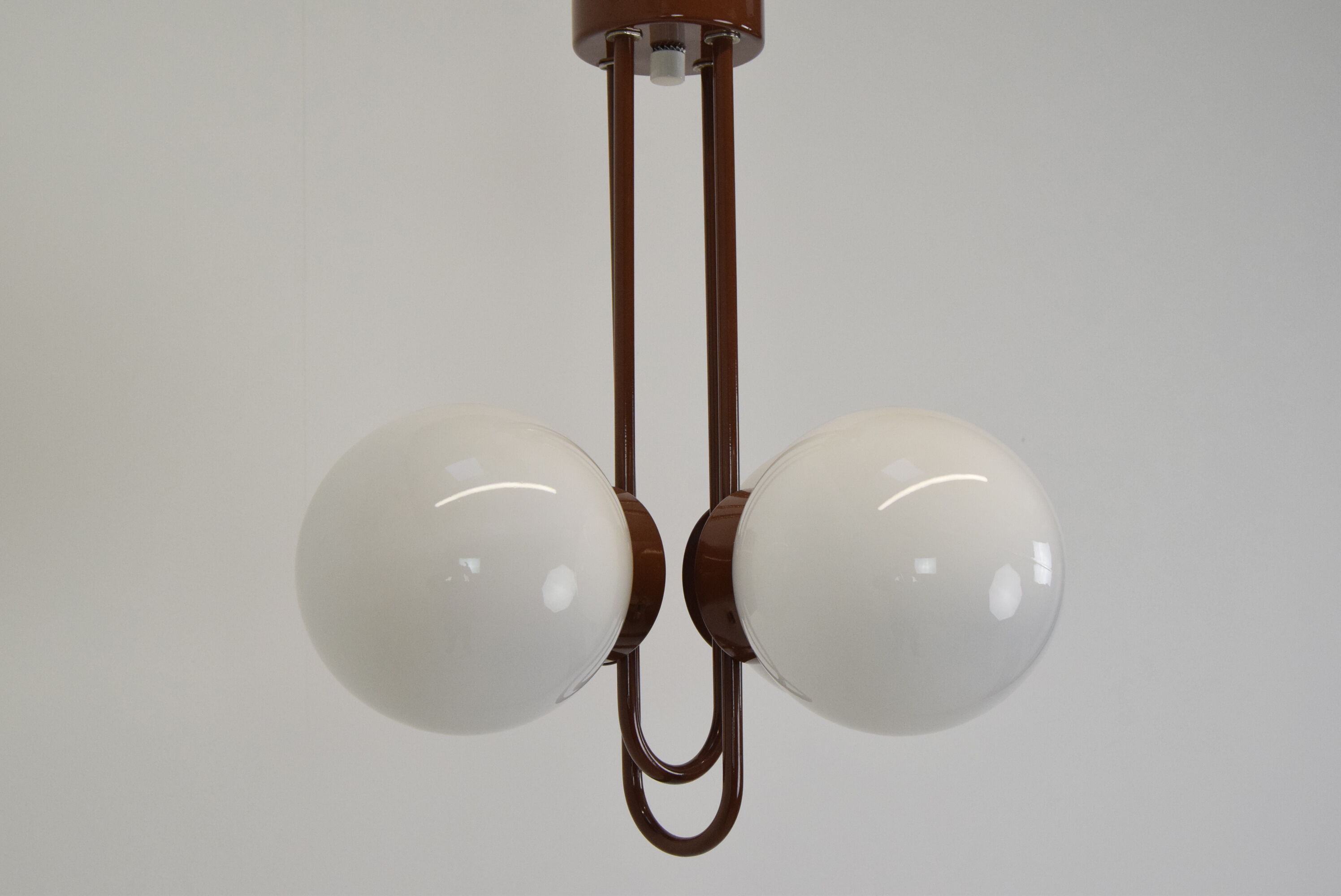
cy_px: 448
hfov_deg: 37.8
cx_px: 670
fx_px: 1957
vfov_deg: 25.8
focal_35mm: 52
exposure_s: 1/320
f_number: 9
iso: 1600
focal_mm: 35
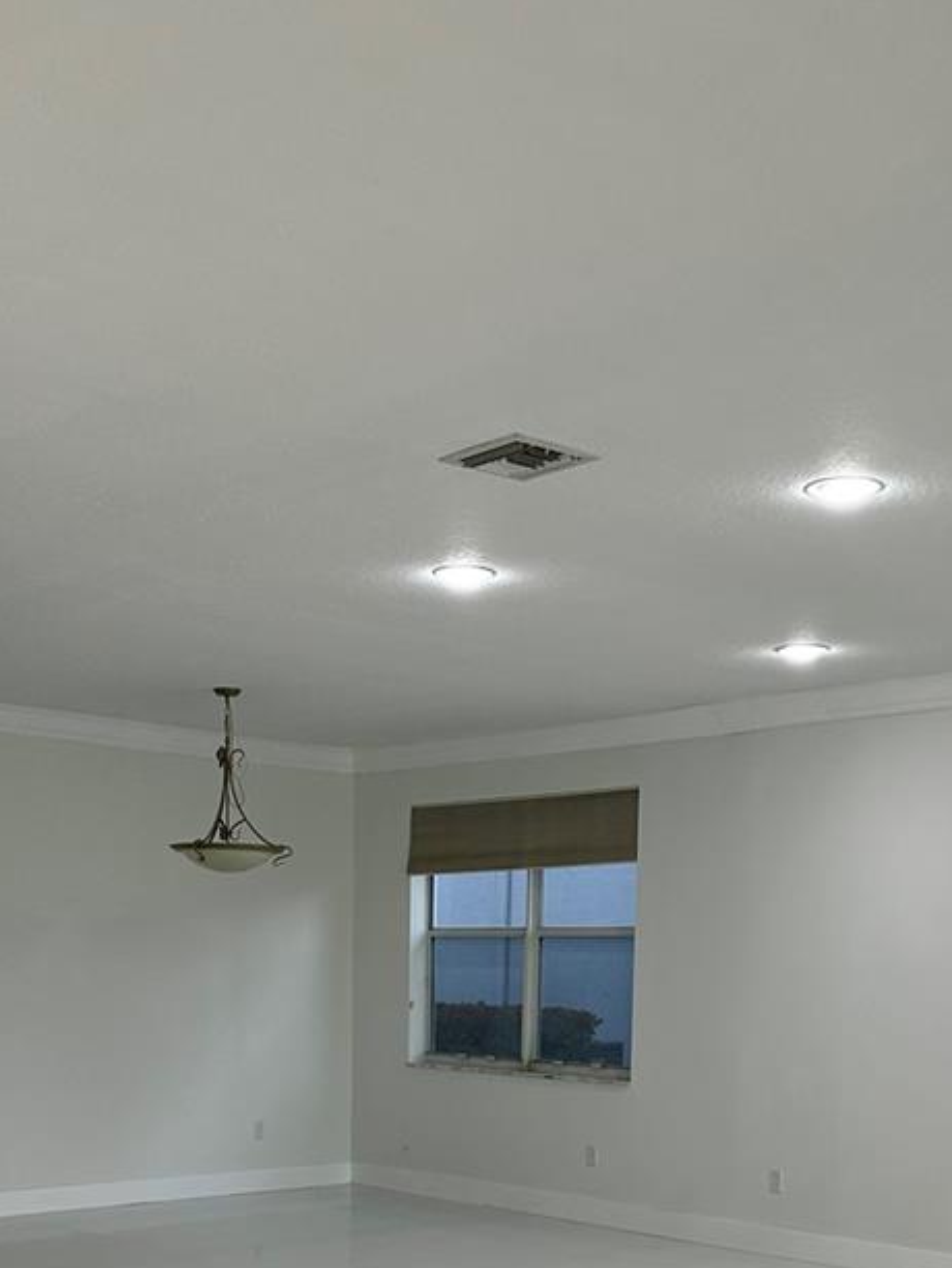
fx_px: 1723
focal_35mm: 47
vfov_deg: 37.5
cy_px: 1167
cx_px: 449
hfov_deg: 30.9
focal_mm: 6.86
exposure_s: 1/125
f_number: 1.78
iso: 100
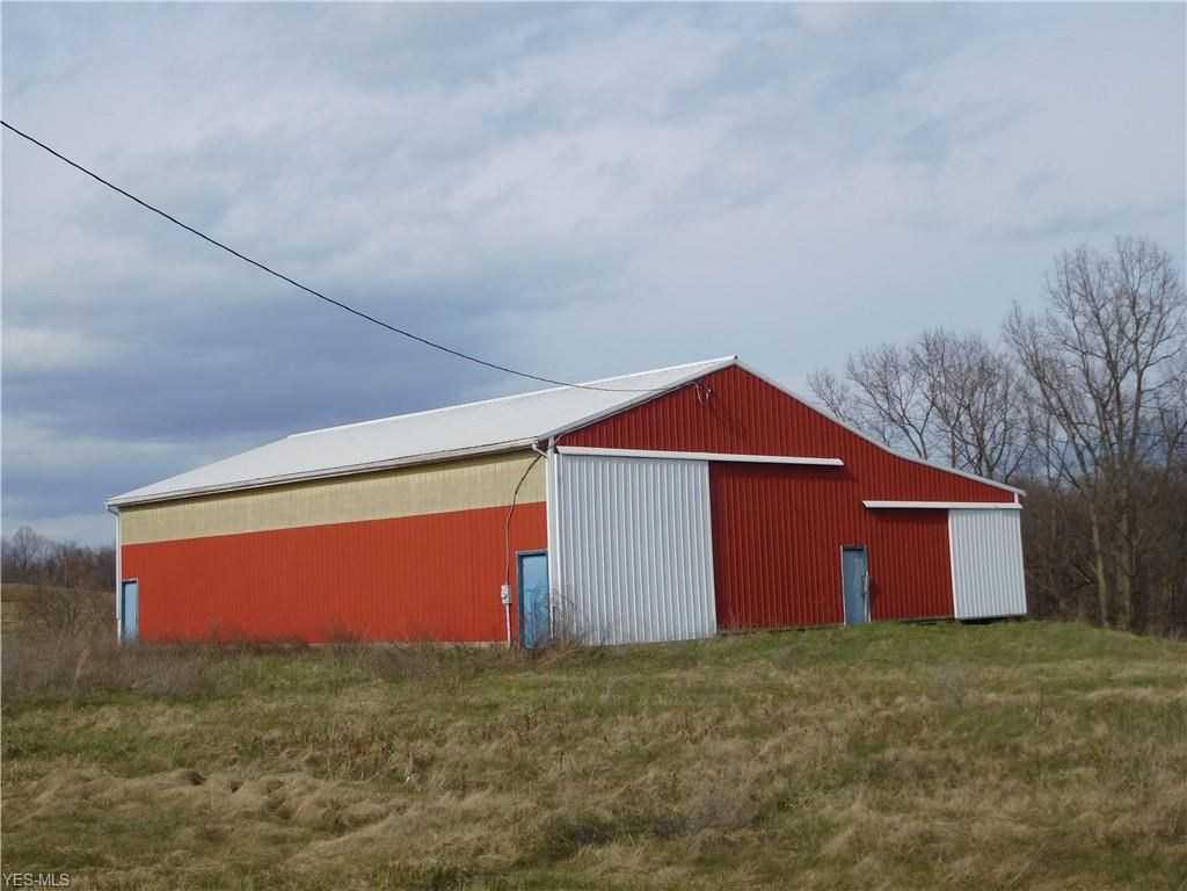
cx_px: 594
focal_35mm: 45
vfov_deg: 32.2
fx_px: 1543
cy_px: 446
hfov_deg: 42.1
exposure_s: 1/1500
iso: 125
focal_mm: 8
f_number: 4
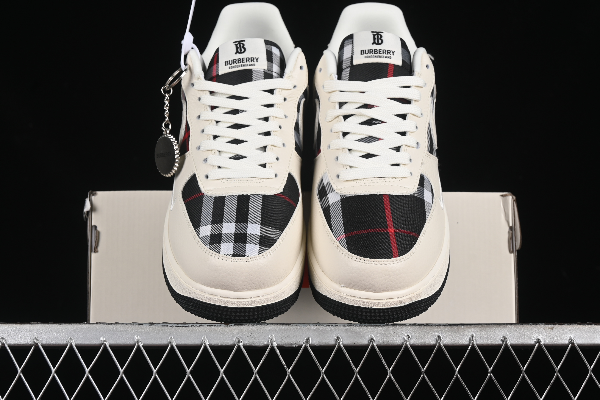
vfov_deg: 18.2
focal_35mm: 75
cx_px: 300
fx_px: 1250
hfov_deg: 27.0
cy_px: 200
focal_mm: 50
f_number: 8
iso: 160
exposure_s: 1/80
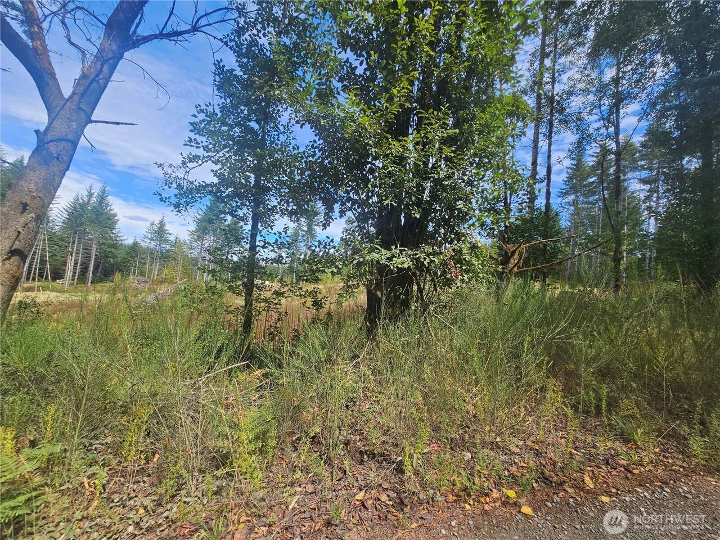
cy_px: 270
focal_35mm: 13
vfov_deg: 89.9
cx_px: 360
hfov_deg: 106.2
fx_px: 270
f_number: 2.2
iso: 50
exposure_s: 1/841
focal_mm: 2.2
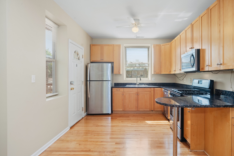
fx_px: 143
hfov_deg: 78.2
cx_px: 132
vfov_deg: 57.2
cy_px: 72
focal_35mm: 22
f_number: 8
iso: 320
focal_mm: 19
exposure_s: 1/30
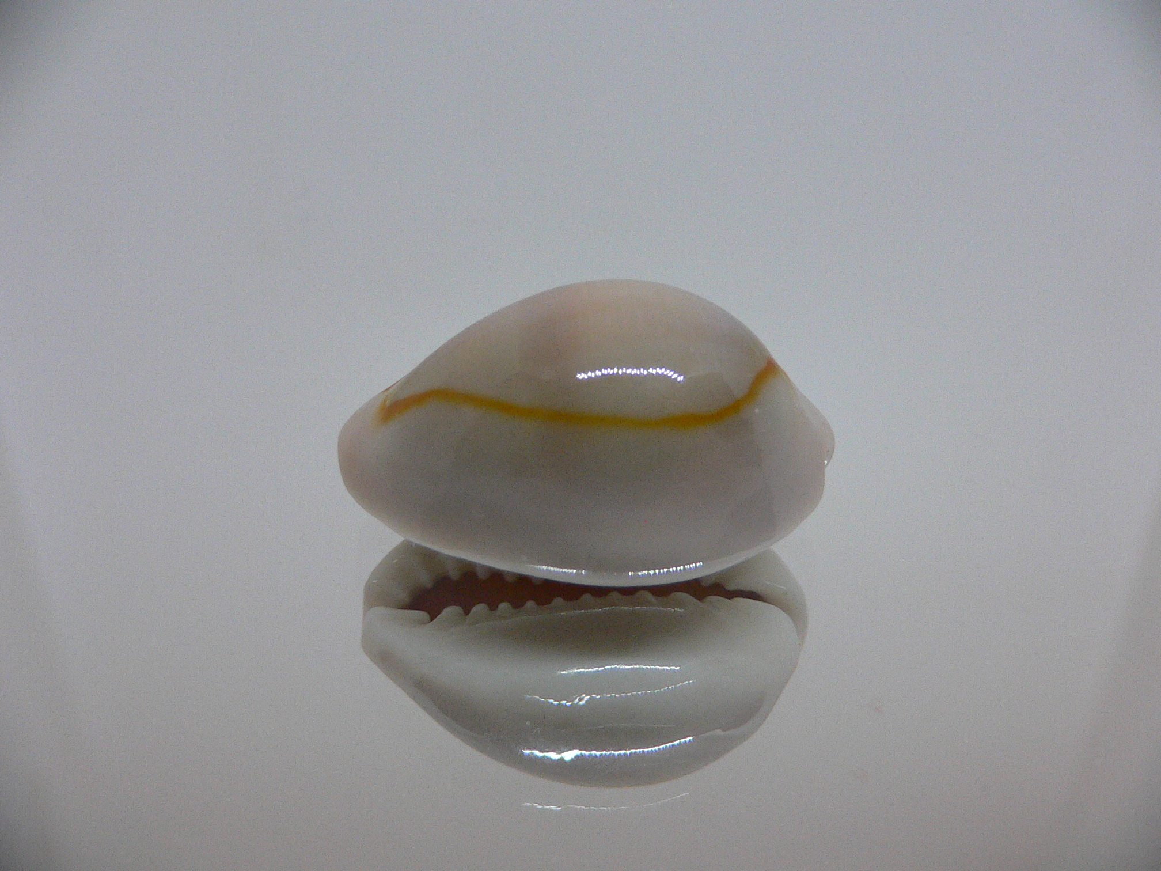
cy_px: 436
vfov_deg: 40.7
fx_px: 1174
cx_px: 580
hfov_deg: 52.6
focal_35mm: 35
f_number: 2.8
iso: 200
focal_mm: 4.6
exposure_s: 1/60
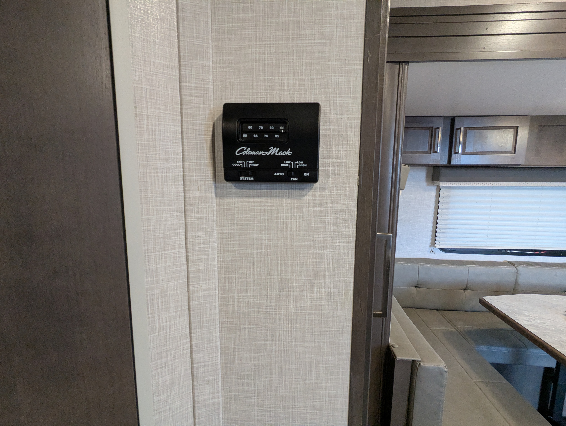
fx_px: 262
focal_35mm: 16
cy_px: 213
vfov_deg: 78.2
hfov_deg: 94.4
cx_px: 283
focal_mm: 2.35
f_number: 2.2
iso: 334
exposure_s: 1/59.2
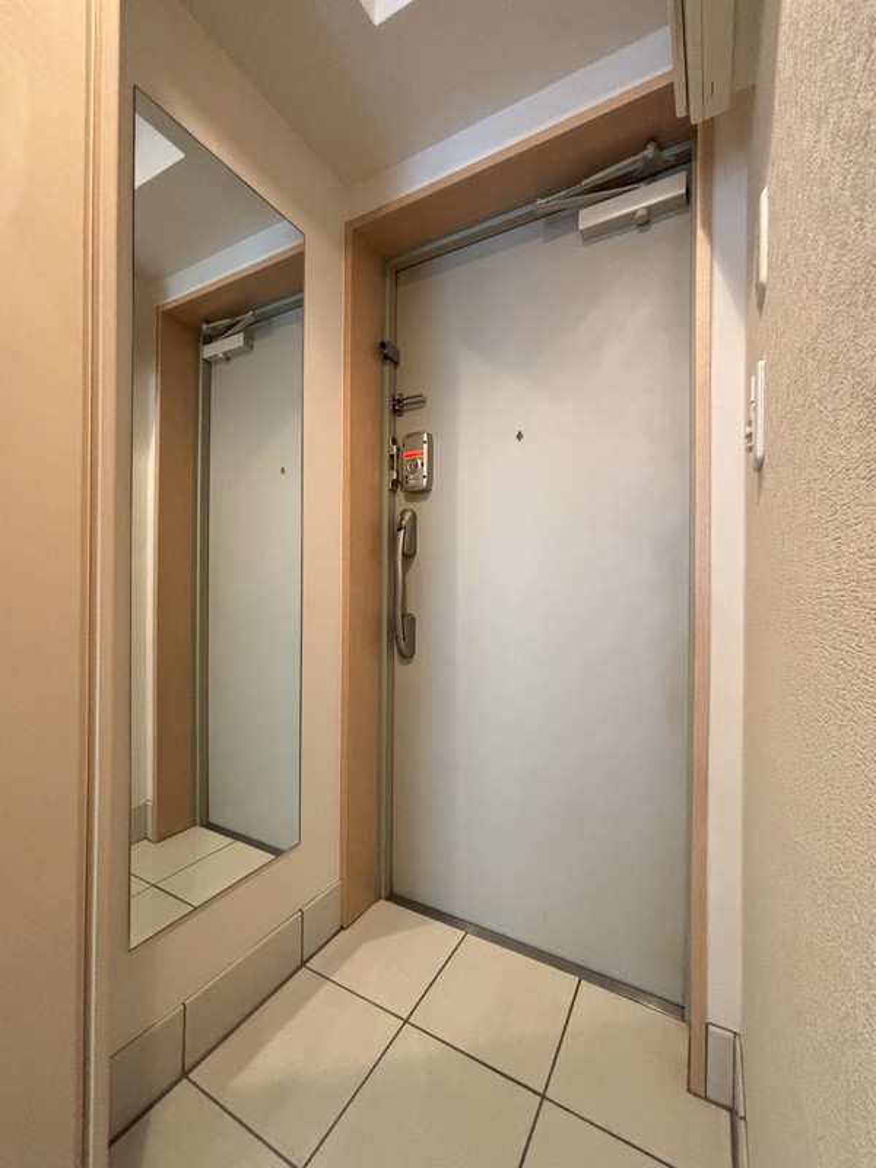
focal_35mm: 14
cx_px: 438
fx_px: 472
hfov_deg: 85.7
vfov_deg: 102.1
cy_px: 584
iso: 400
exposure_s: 1/50
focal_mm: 1.54
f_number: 2.4
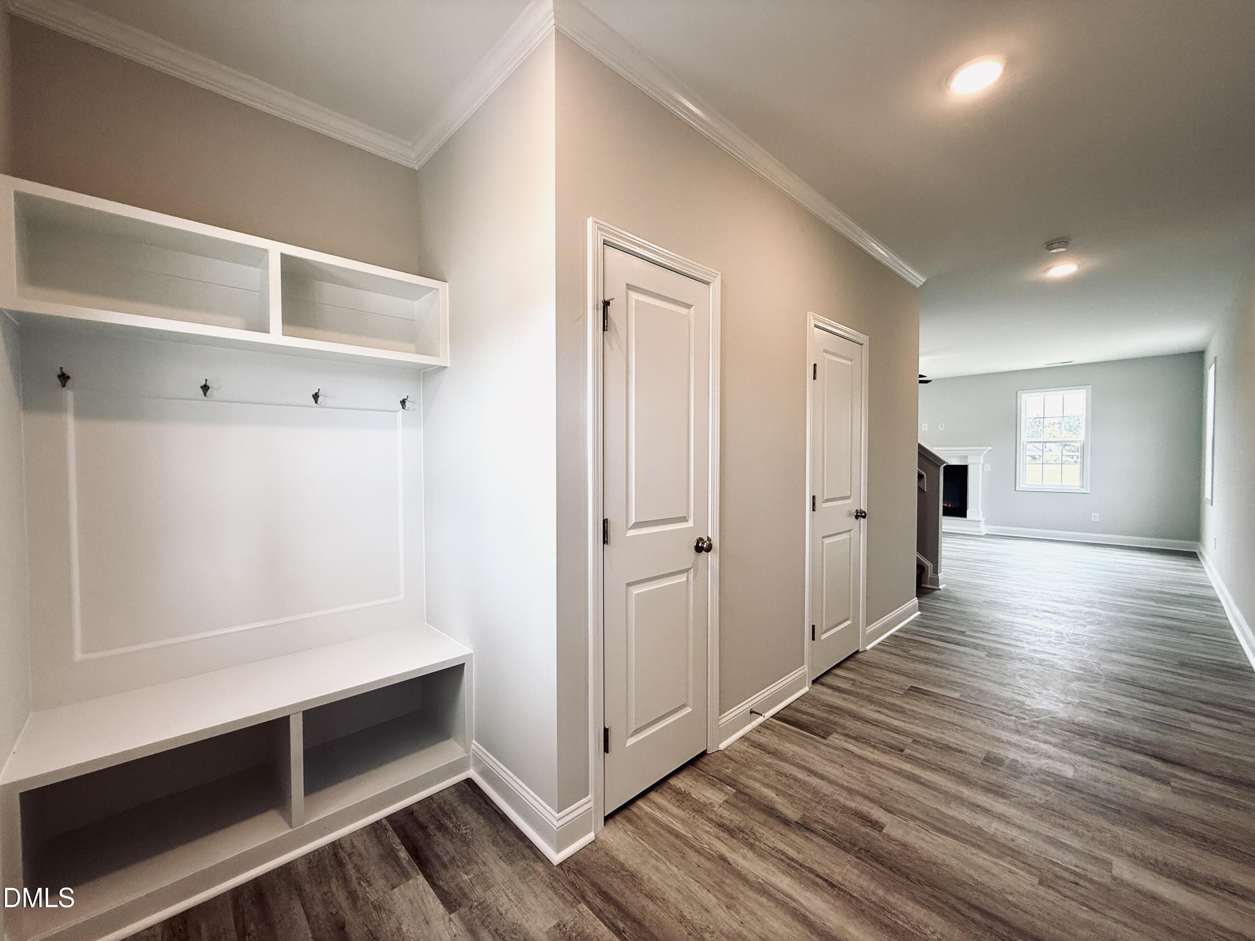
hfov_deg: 102.1
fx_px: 508
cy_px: 470
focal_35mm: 14
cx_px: 628
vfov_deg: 85.7
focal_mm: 2.22
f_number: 2.2
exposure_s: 1/120
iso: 100
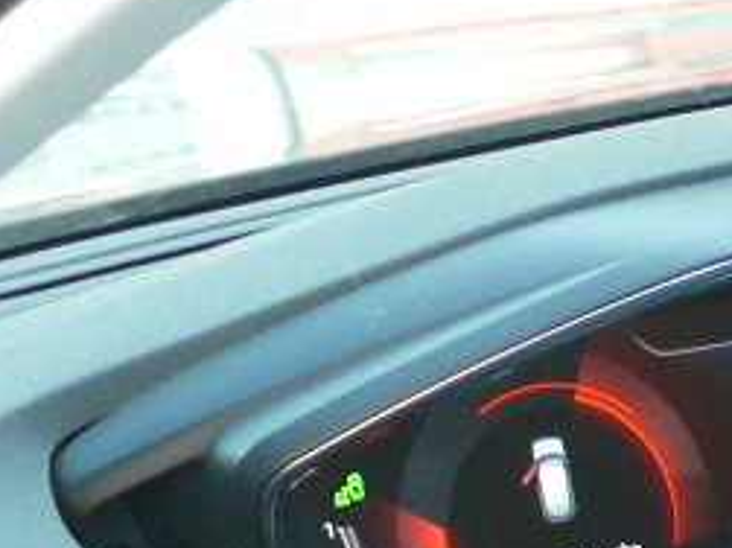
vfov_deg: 6.3
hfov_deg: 8.2
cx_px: 1764
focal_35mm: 223
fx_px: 4713
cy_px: 1425
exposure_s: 1/30
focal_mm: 7.4
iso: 125
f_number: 2.8
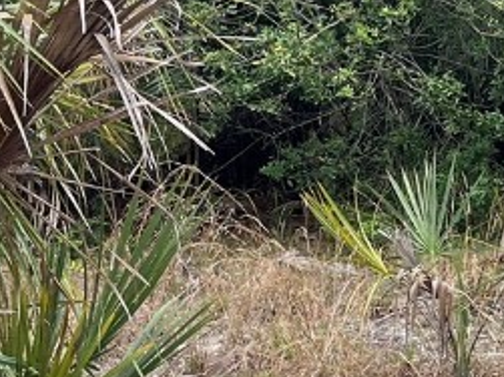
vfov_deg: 13.8
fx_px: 1543
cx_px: 641
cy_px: 28
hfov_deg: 17.5
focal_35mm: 106
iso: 50
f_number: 1.6
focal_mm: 5.1
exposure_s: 1/1106
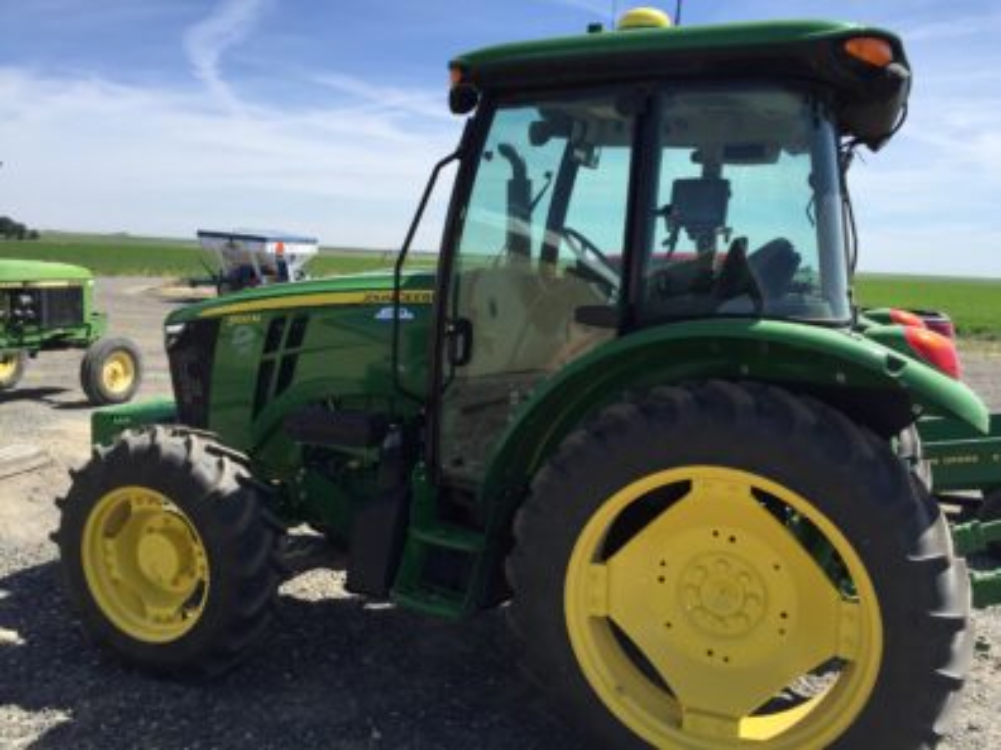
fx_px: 839
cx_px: 500
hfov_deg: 61.7
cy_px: 375
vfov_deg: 48.2
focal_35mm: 29
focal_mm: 4.15
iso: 32
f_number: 2.2
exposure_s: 1/1883
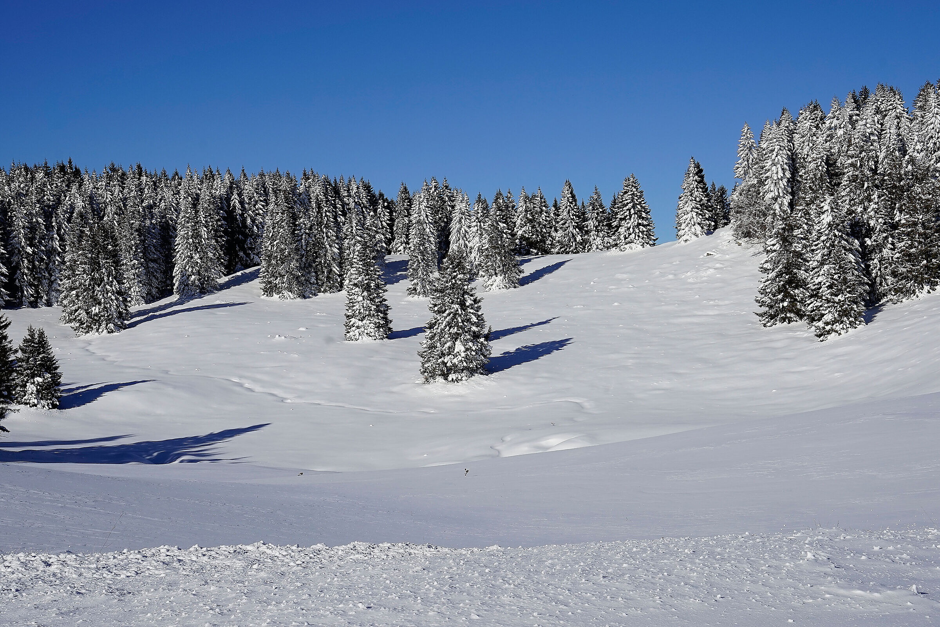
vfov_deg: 22.3
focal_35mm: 61
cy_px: 314
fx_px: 1593
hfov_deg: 32.9
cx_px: 470
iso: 100
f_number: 14
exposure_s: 1/250
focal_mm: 41
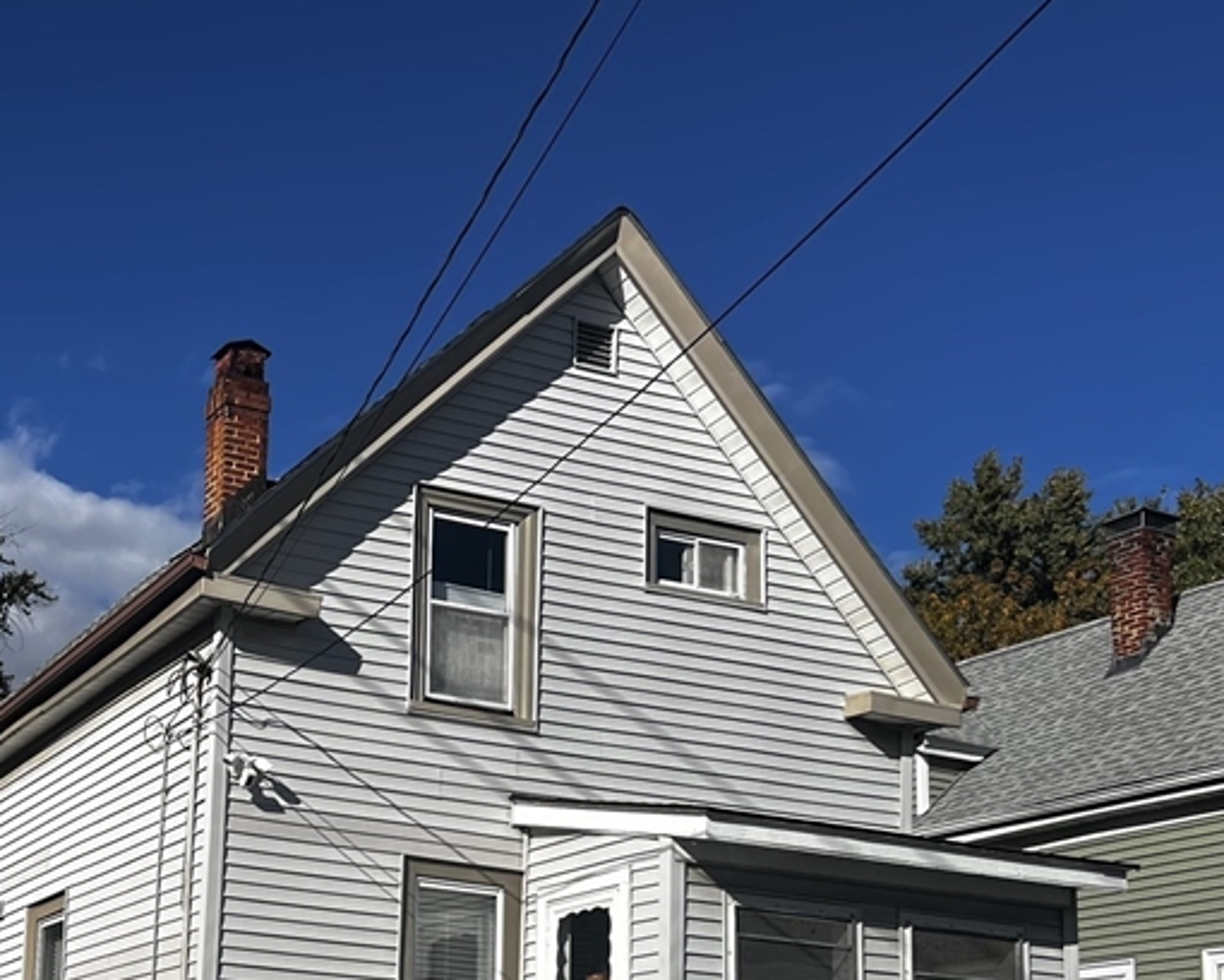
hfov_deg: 34.7
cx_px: 134
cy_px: 915
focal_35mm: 51
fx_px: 1848
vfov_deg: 28.3
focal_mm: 5.7
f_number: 1.5
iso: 50
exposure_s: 1/6993
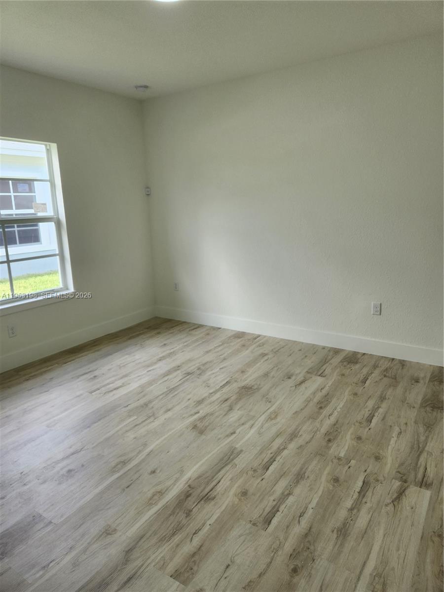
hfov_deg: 58.9
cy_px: 296
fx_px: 393
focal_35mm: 23
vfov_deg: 73.9
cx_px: 222
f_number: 1.8
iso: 80
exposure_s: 1/180
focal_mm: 5.4
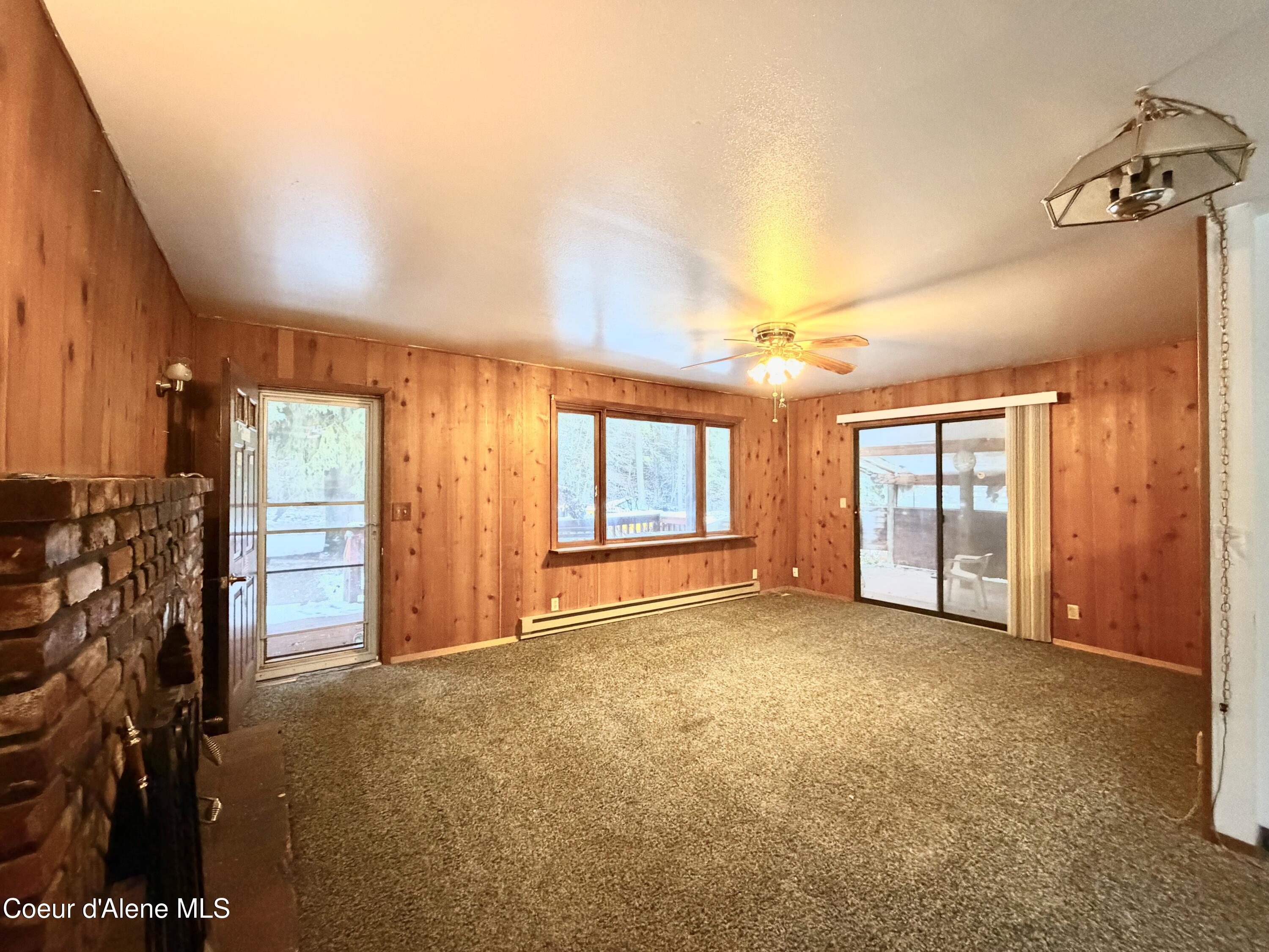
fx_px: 513
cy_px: 476
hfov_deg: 102.1
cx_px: 634
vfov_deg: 85.7
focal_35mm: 14
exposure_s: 1/60
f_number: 2.2
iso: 1250
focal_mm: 2.22
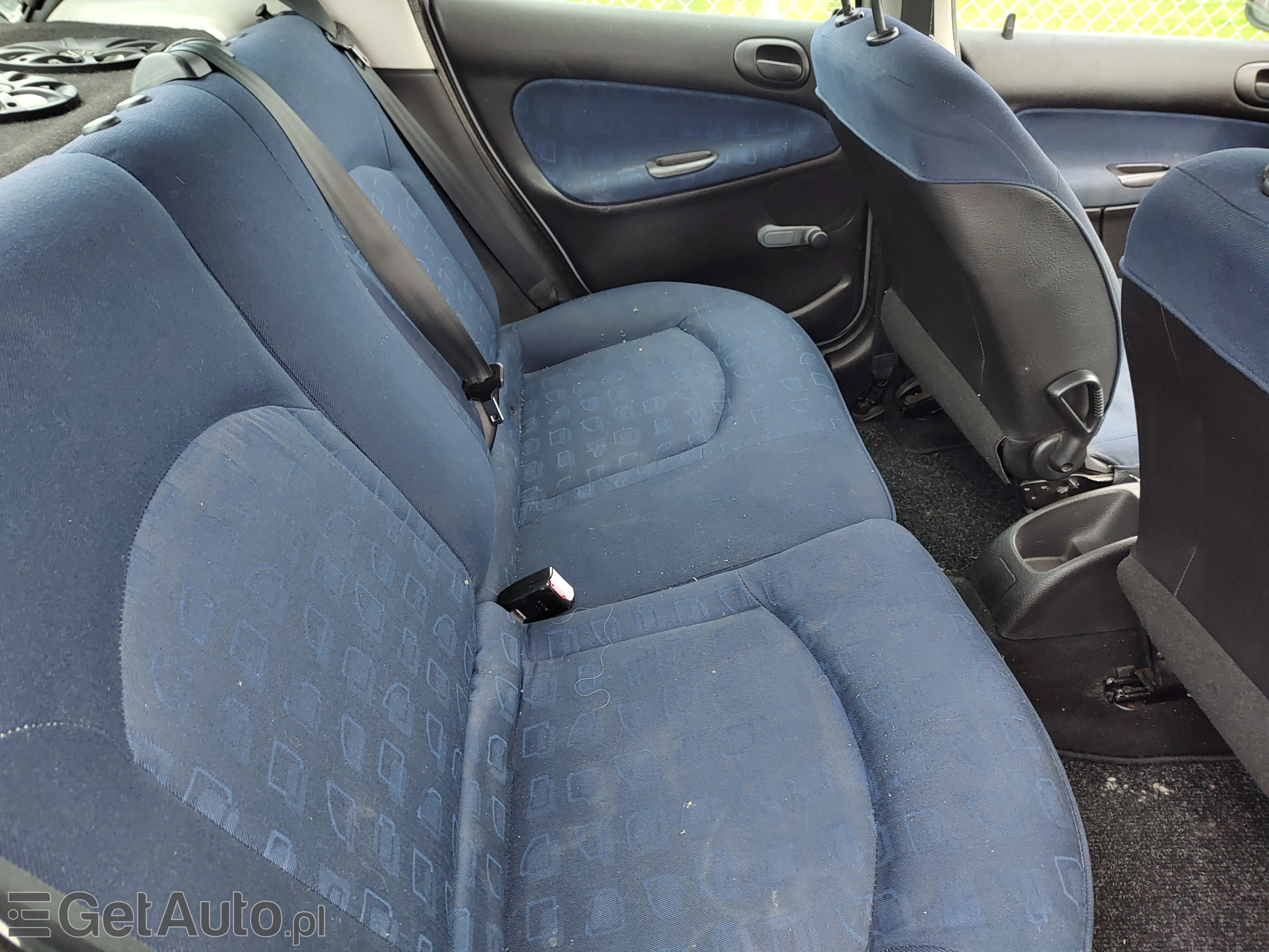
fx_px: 843
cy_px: 476
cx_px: 634
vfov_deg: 58.9
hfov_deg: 73.9
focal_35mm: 23
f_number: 1.8
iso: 378
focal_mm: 5.56
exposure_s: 1/33.3
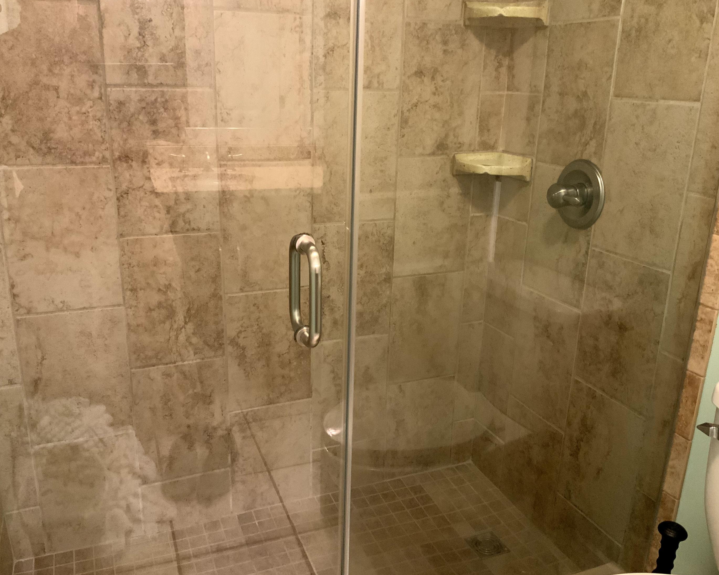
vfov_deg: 47.1
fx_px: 660
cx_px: 352
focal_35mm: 31
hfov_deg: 57.2
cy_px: 289
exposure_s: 1/40
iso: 250
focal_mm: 3
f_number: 1.8
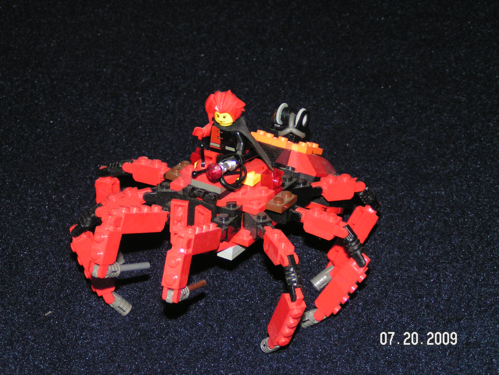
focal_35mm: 104
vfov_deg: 14.2
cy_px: 188
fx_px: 1499
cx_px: 250
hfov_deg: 18.9
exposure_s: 1/125
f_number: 3.5
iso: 200
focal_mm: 15.9
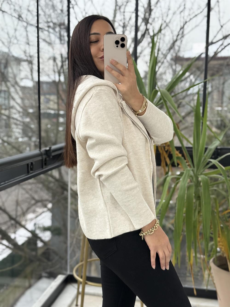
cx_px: 115
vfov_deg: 39.7
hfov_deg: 30.3
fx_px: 425
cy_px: 154
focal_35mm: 48
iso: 80
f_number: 1.78
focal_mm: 6.76
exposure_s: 1/356
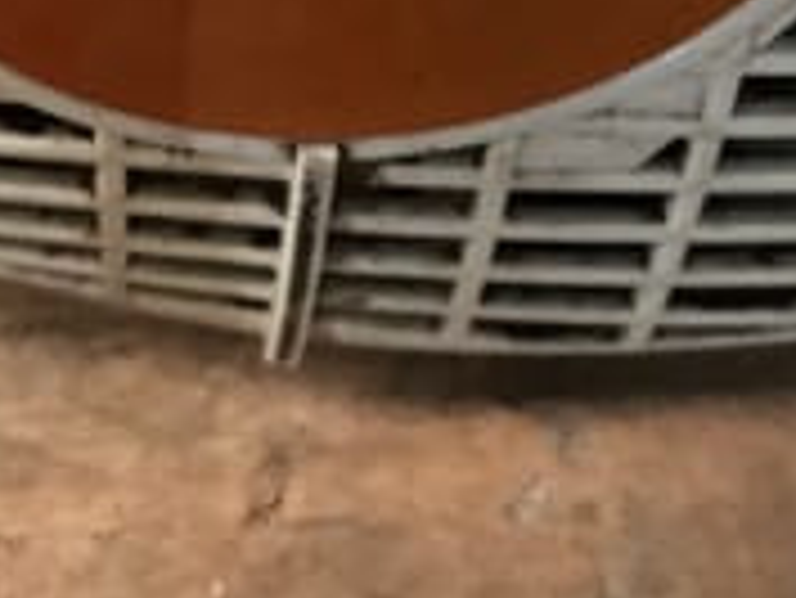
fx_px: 1887
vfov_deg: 16.9
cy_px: -200
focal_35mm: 82
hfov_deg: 23.8
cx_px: 387
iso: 500
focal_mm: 3
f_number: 1.8
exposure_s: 1/20
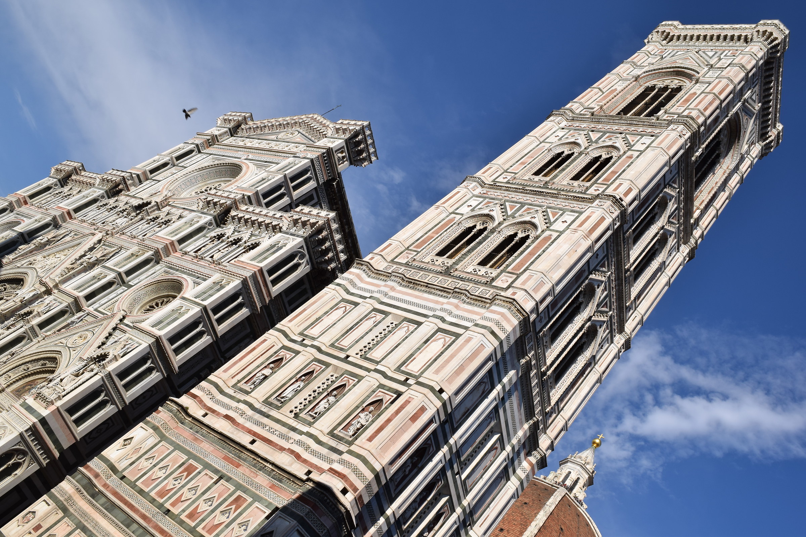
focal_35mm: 30
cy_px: 268
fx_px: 672
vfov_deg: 43.6
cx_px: 403
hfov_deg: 61.9
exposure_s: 1/125
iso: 100
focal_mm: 20
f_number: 22
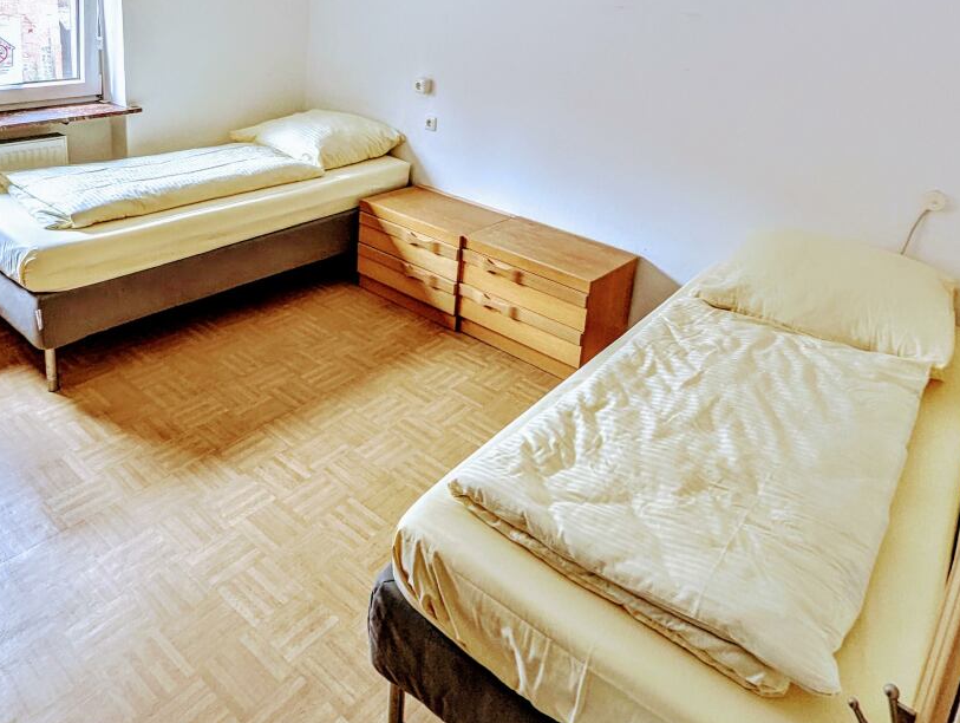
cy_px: 133
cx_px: 442
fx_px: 666
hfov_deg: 71.4
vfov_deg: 52.8
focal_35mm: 24
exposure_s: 1/65.8
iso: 45
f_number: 2.2
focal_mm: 1.95
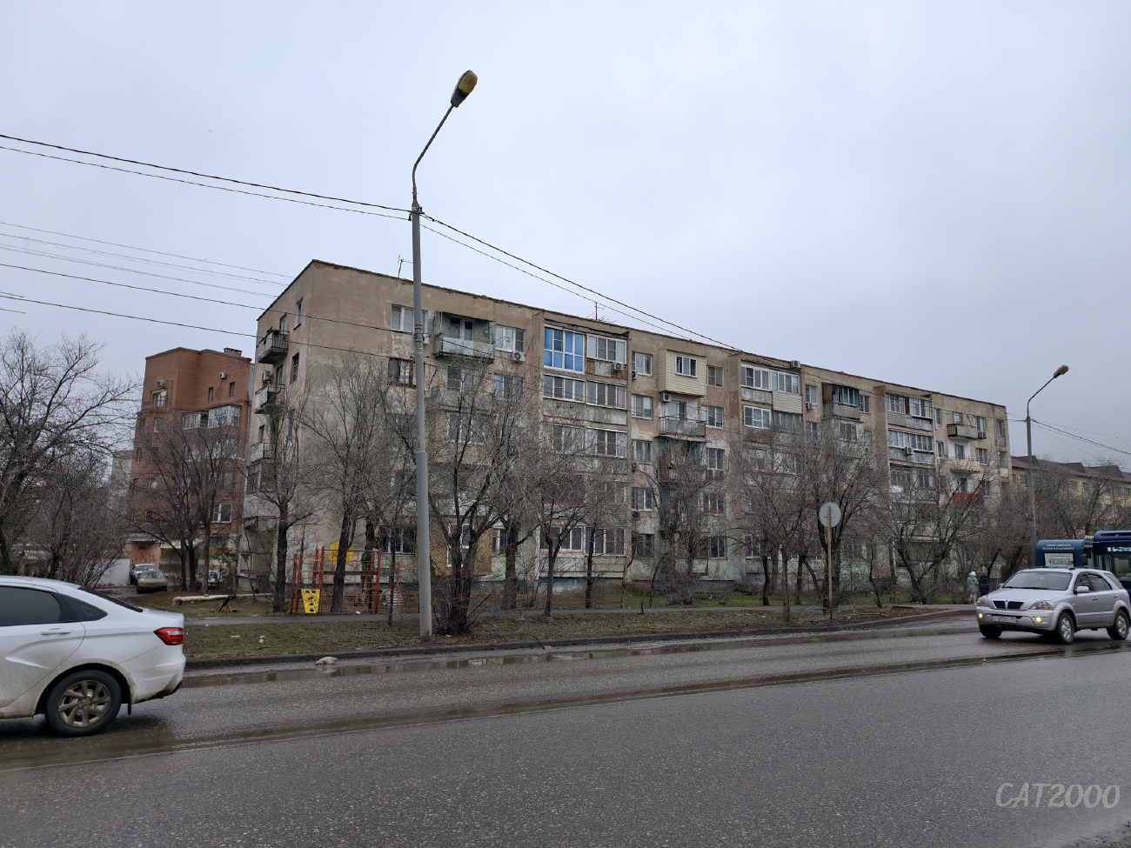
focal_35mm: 23
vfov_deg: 58.9
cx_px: 566
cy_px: 424
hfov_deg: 73.9
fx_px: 751
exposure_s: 1/2033
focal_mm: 6.54
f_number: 1.57
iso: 72
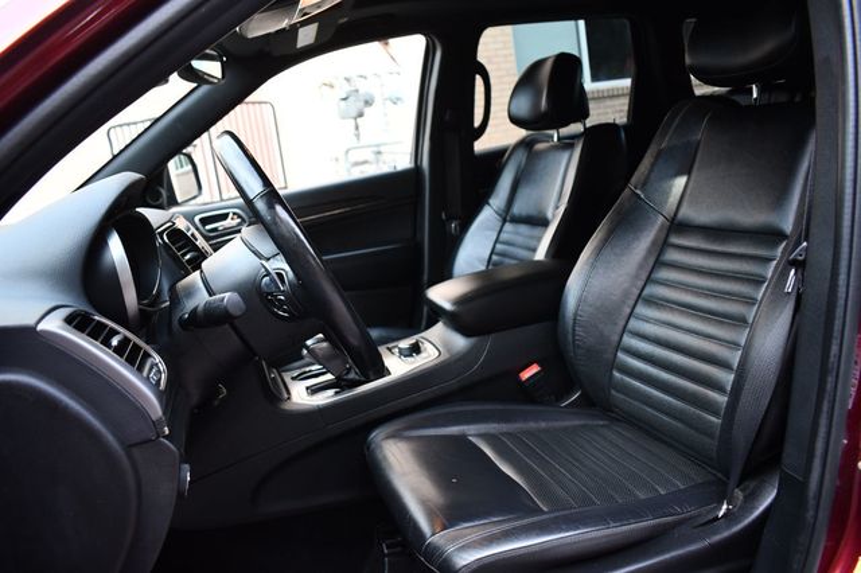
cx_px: 430
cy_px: 286
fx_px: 645
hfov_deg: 67.4
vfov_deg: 47.9
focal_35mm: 27
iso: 800
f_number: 3.5
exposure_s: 1/160
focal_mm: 18
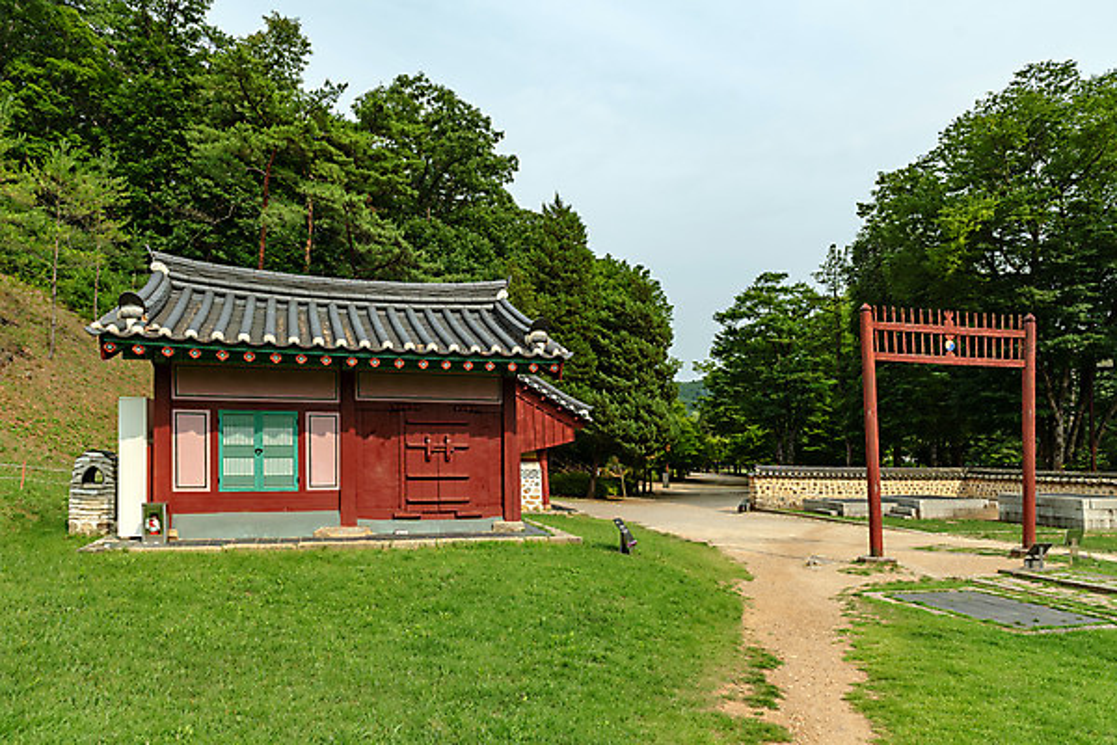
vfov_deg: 53.1
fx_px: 745
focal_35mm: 24
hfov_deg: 73.7
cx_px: 558
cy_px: 372
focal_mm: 24
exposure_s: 1/400
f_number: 6.3
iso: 100
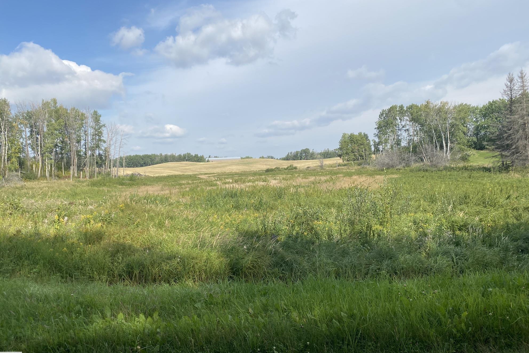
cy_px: 183
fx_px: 411
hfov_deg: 65.5
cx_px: 269
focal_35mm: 28
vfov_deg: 46.4
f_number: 1.8
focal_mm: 4.25
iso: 32
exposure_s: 1/2890
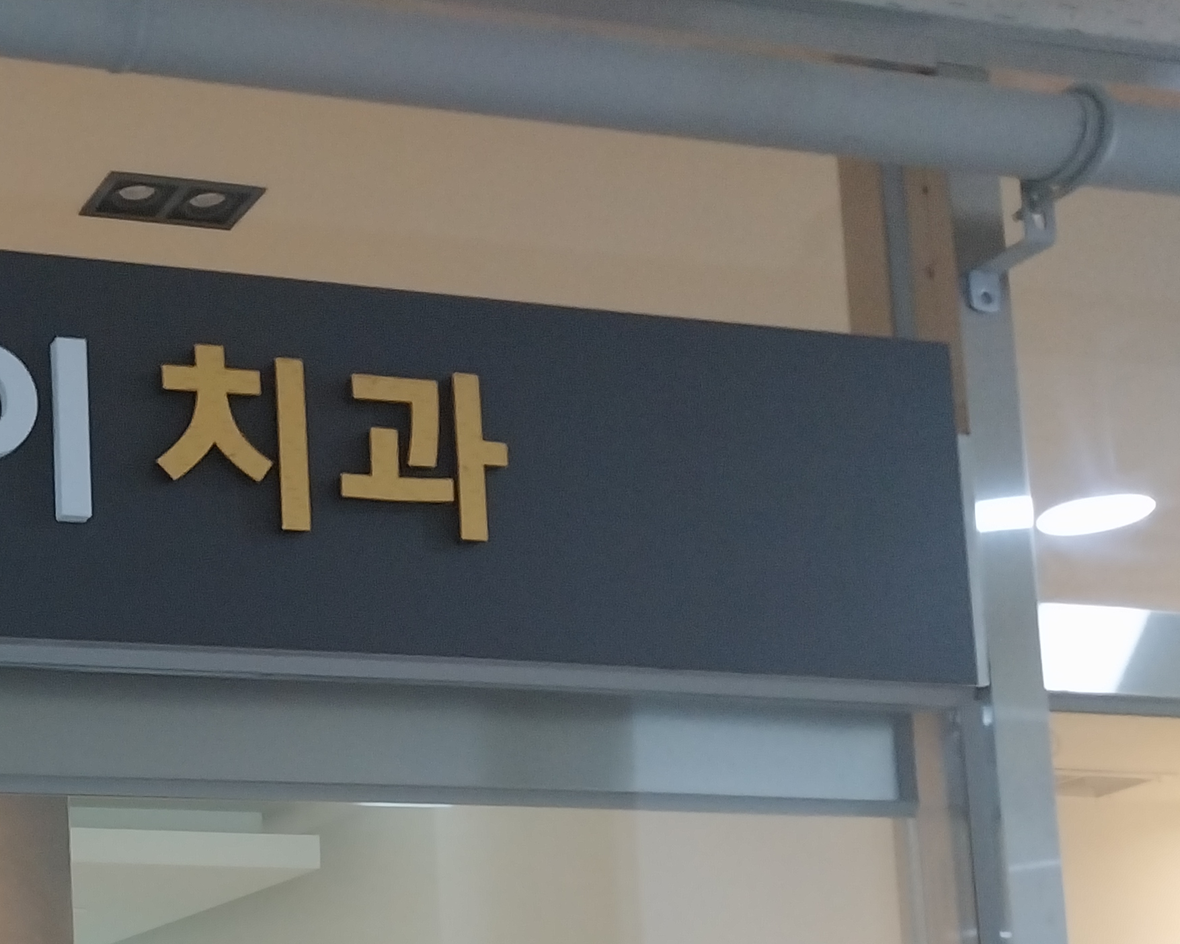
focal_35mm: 59
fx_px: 2060
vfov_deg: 24.2
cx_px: -133
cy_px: 1023
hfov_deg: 28.8
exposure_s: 1/40
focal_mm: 4
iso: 400
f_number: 1.8
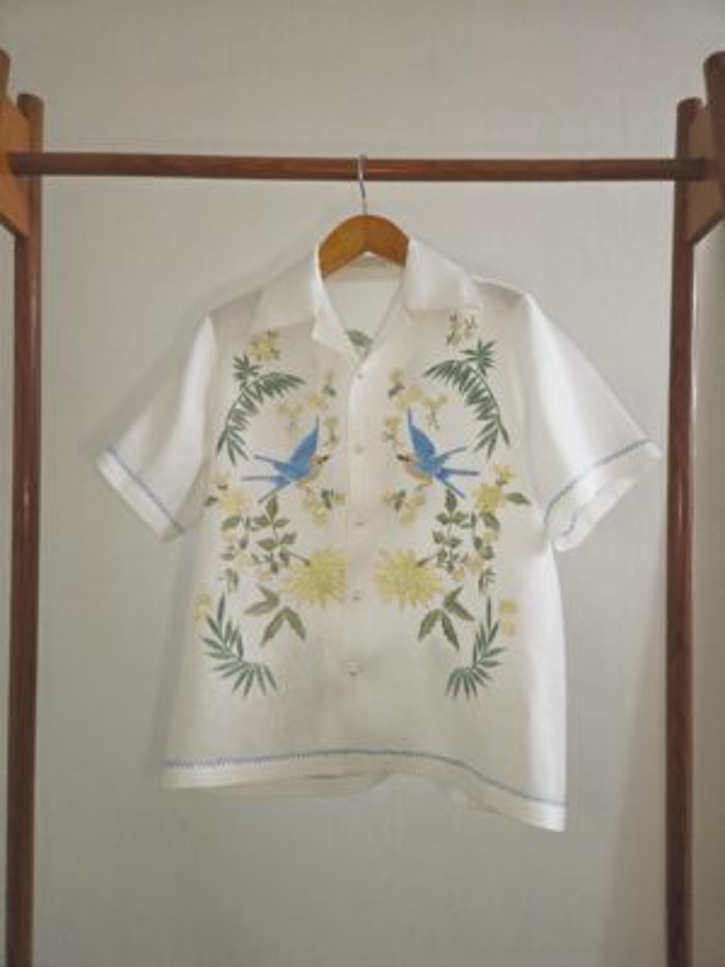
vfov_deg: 73.9
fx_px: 642
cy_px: 484
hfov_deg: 58.9
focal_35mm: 23
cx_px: 362
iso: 1600
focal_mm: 5.4
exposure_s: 1/100
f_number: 1.8
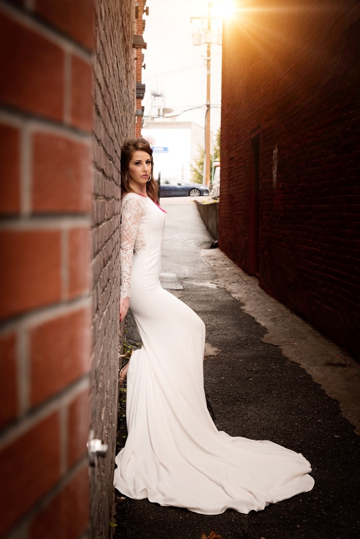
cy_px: 270
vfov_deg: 34.5
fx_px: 869
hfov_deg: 23.4
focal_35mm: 58
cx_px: 180
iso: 400
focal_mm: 58
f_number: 6.3
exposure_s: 1/160
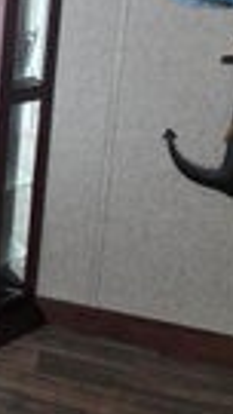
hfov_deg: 12.4
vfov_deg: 30.6
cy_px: 80
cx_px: -386
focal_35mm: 67
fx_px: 735
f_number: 1.9
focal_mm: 2.2
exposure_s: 1/120
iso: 80
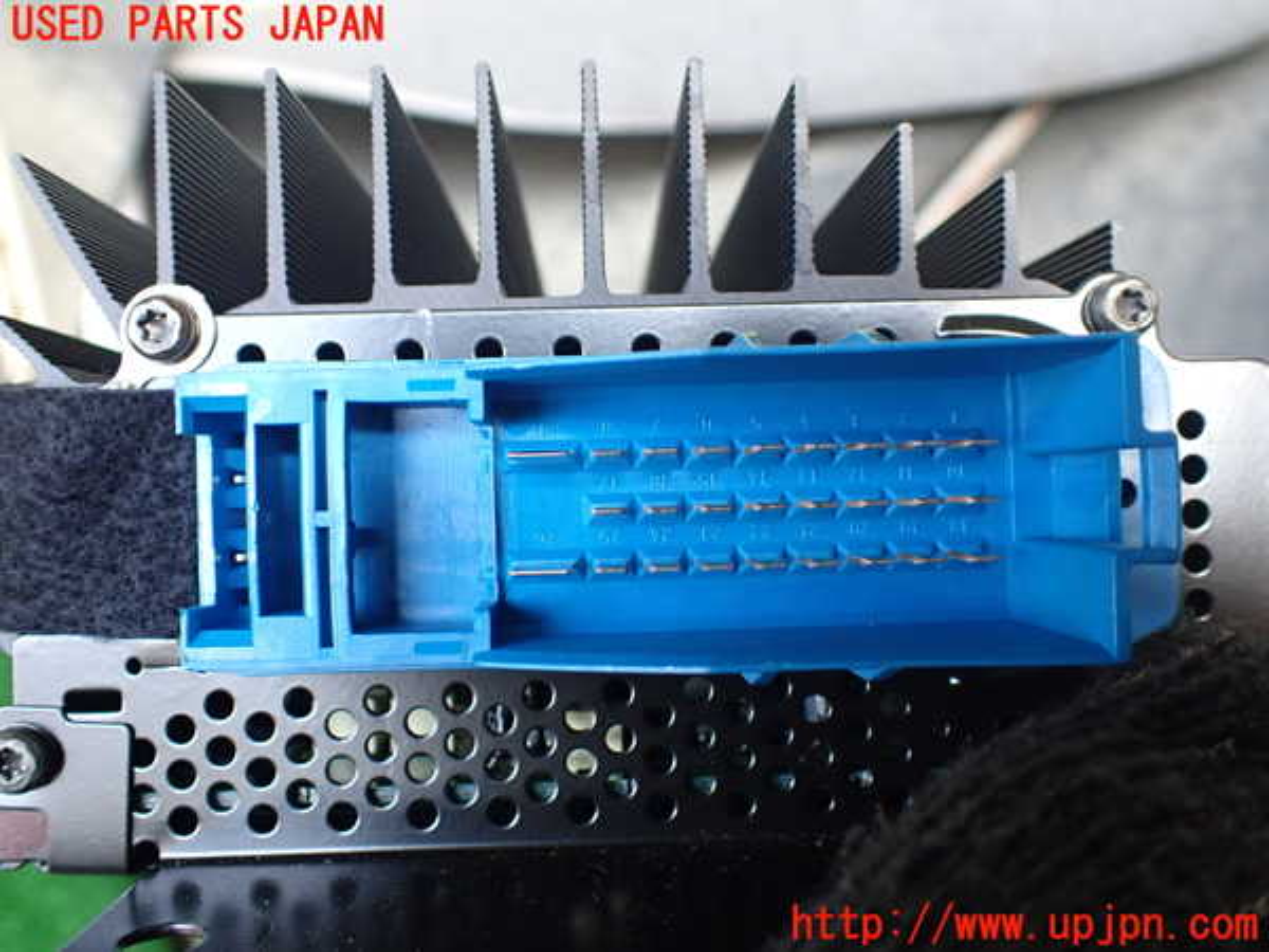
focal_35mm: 30
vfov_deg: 46.8
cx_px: 634
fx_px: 1100
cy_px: 476
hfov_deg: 60.0
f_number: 2.3
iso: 400
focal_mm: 5.4
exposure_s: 1/125
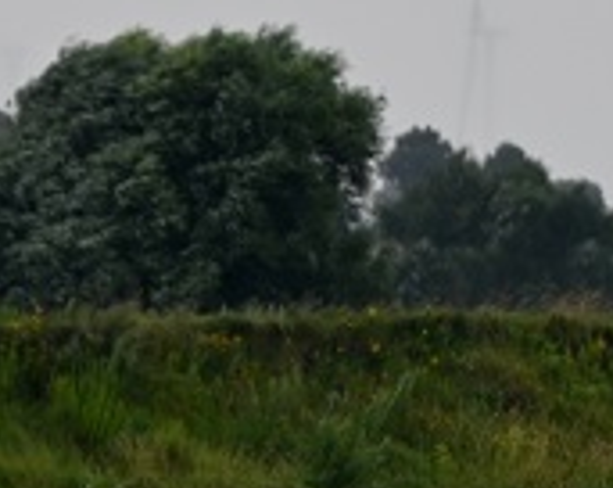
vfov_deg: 1.0
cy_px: 667
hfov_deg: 1.2
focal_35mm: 1569
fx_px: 28401
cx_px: 606
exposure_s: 1/500
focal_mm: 300
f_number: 5.6
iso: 250
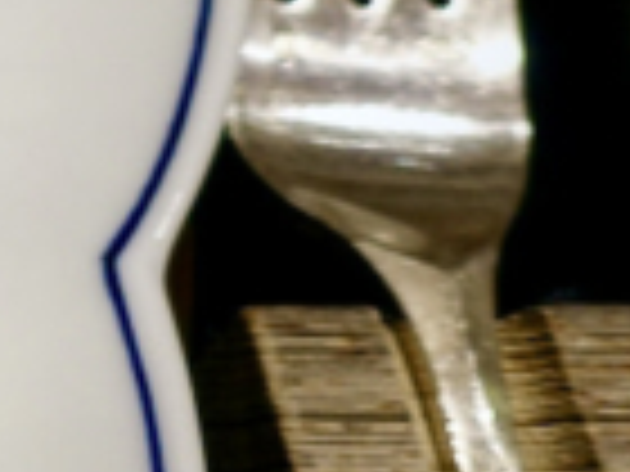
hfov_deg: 8.8
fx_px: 3094
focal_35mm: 170
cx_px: -1431
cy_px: 267
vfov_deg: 8.7
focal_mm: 8.8
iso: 125
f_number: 1.8
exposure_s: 1/30
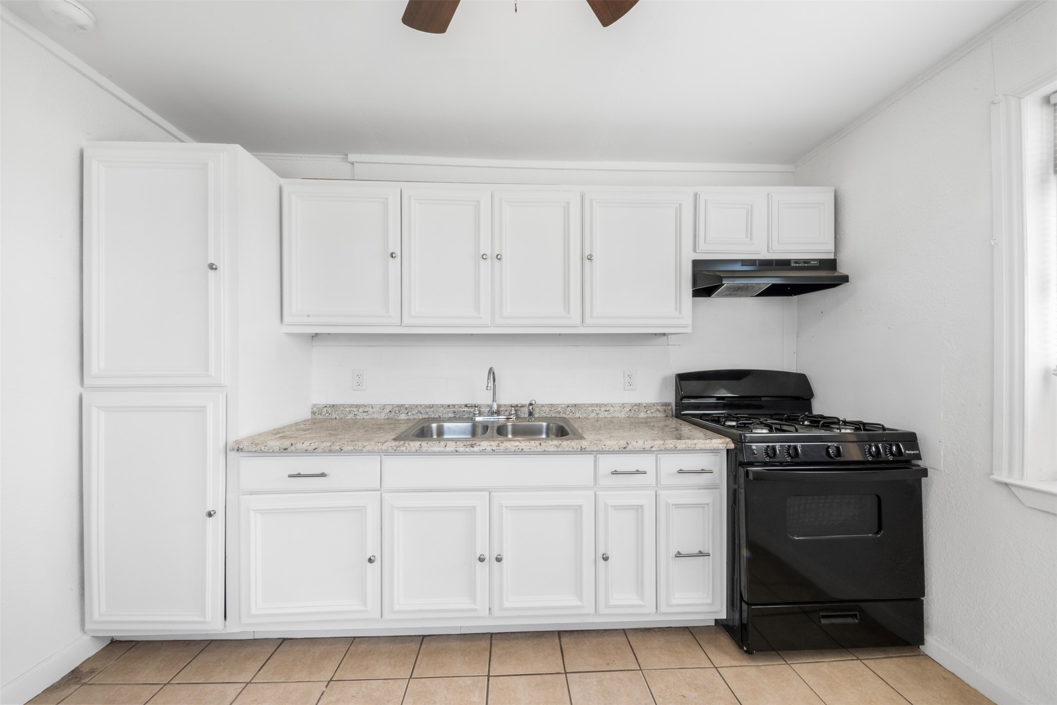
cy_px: 352
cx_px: 528
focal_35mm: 12
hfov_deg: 112.6
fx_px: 352
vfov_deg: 90.0
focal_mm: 12
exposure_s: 1/1.67
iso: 800
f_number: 9
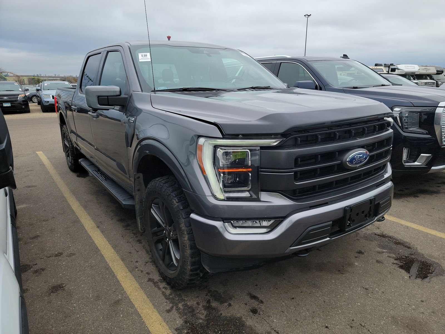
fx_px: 309
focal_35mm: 24
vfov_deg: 56.8
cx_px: 222
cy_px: 167
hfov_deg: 71.6
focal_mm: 6.7
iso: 50
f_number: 1.8
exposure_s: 1/167
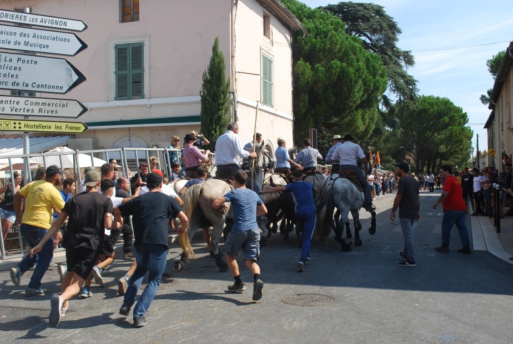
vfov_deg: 36.1
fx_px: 528
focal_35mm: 37
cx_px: 262
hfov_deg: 51.8
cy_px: 171
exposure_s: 1/200
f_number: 7.1
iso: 100
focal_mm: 24
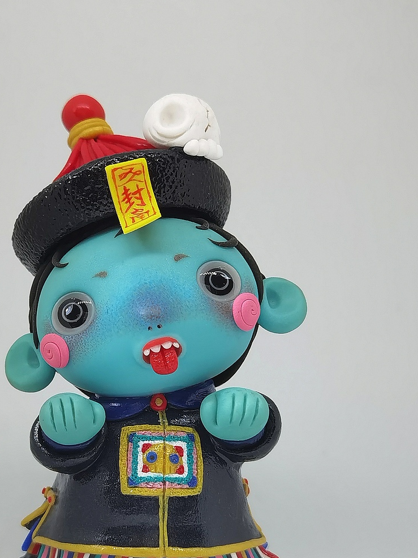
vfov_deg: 27.4
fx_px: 1144
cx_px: 148
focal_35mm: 71
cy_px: 331
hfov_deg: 20.7
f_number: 1.9
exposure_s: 1/222
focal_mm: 6.71
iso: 50
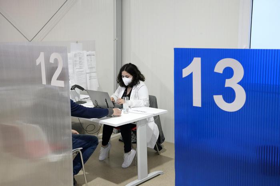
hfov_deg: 43.6
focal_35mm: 45
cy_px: 93
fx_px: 350
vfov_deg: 29.8
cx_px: 140
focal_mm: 45
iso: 5000
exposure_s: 1/100
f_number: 9
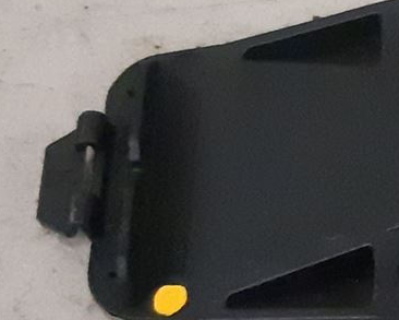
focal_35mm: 142
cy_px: 145
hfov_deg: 12.6
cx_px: 656
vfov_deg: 10.9
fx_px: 1677
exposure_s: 1/177
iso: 800
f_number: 1.7
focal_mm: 3.93
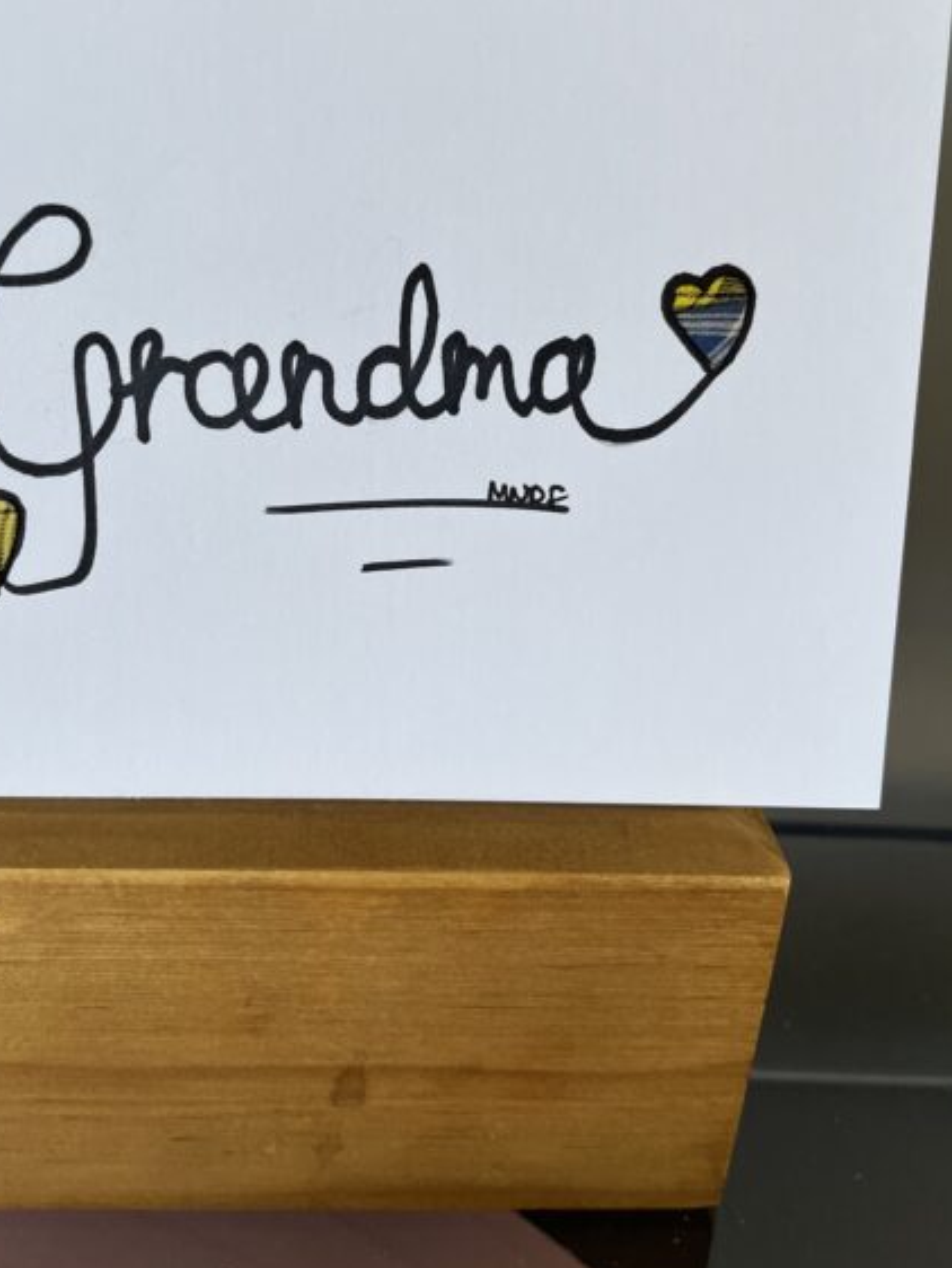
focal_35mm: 37
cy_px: 429
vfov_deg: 49.3
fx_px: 1356
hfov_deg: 38.3
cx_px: 320
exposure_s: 1/114
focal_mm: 5.1
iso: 125
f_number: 1.6
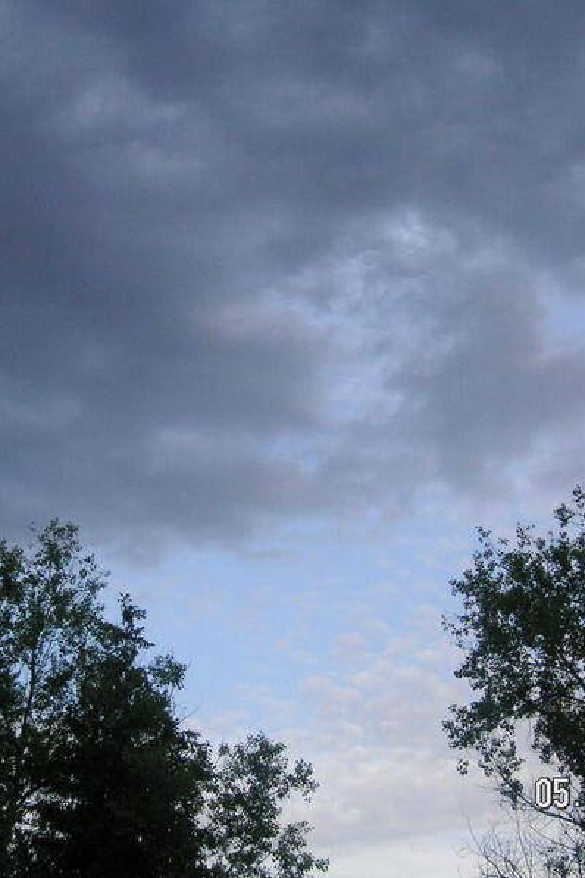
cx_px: 222
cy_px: 438
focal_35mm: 85
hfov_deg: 16.1
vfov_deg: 23.9
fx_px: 2072
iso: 50
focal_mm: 10.2
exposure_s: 1/180
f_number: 3.9
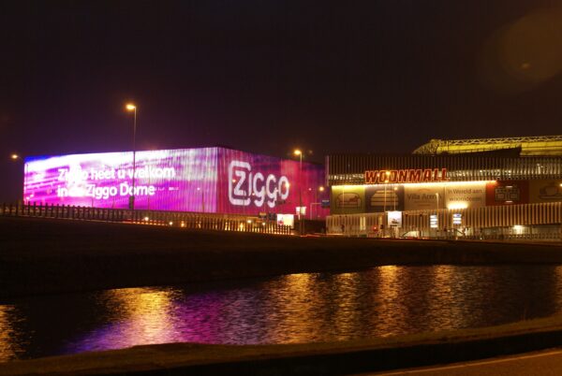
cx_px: 281
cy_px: 188
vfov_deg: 25.8
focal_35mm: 52
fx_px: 821
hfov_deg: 37.8
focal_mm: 35
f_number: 5.6
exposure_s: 1/1.67
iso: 400
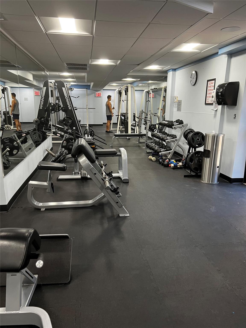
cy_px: 164
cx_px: 123
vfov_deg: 67.3
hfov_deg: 53.1
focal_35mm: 26
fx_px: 246
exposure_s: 1/60
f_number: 1.5
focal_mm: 5.7
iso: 100
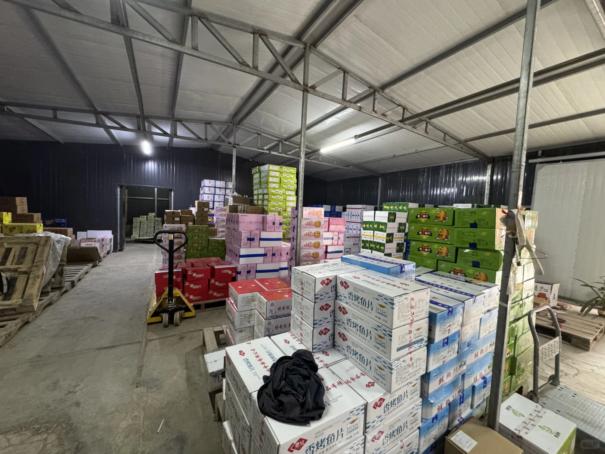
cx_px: 302
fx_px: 245
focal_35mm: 14
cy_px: 227
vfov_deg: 85.7
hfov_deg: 102.1
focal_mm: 2.22
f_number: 2.2
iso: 640
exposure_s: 1/50
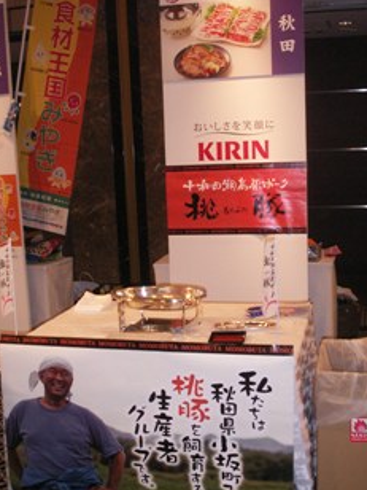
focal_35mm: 48
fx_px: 679
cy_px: 264
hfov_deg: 30.2
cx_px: 203
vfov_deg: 39.6
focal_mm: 7.7
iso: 160
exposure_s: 1/40
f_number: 3.5
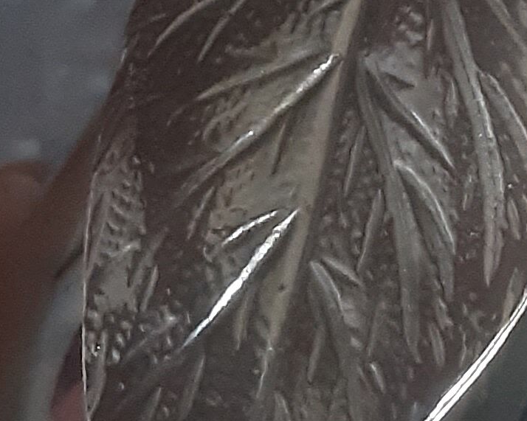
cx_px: 413
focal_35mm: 125
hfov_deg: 15.3
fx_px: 1949
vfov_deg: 11.5
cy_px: -308
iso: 400
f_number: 1.9
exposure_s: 1/25
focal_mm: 2.9
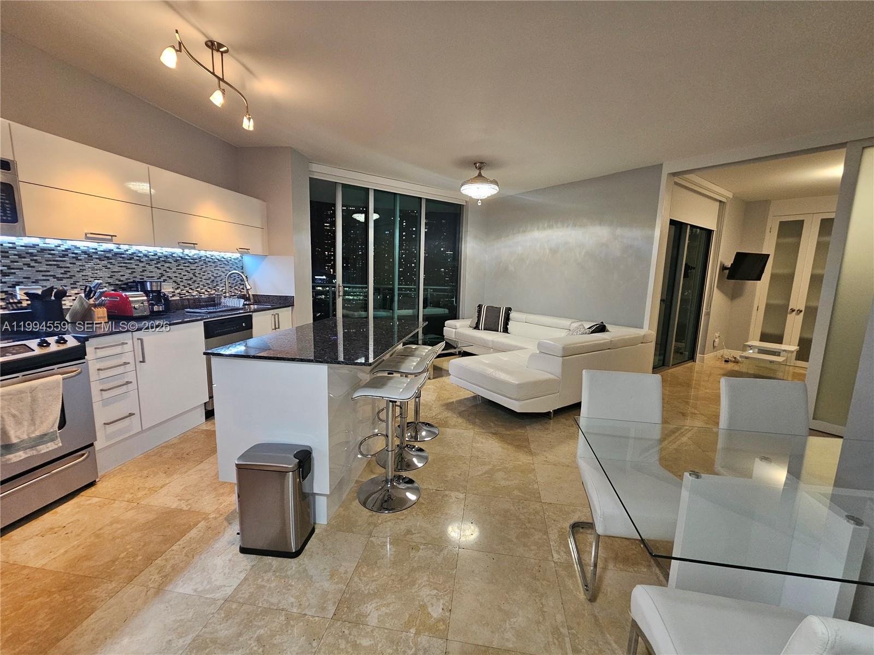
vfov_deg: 89.9
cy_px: 328
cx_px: 437
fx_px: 328
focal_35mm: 13
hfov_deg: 106.2
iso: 320
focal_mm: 2.2
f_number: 2.2
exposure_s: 1/60
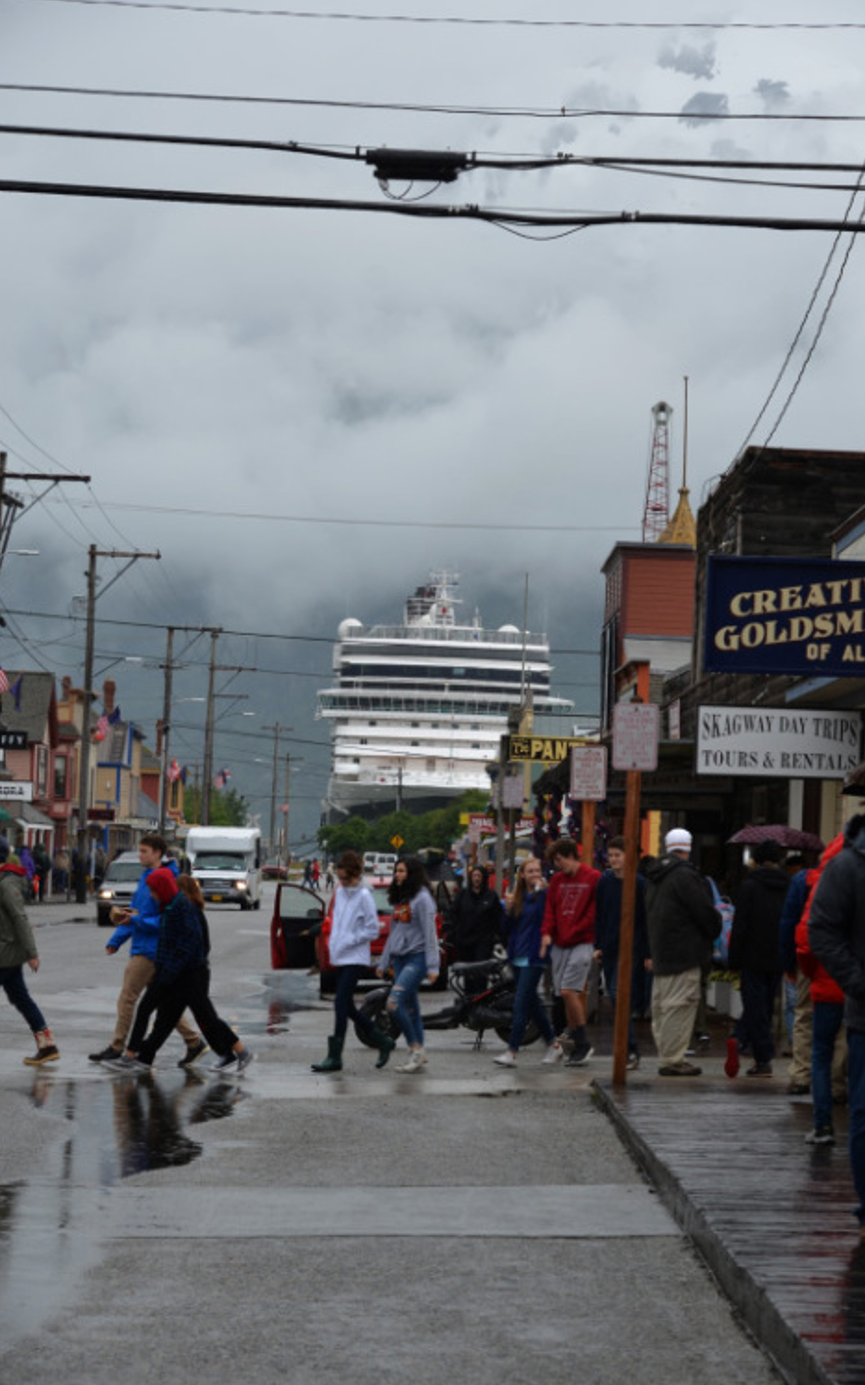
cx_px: 461
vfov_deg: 18.1
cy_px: 692
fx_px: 4360
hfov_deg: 11.3
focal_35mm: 116
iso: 140
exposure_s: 1/250
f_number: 8
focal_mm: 75
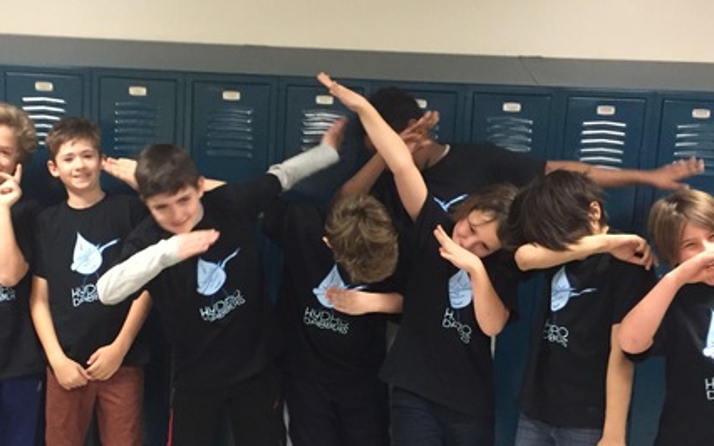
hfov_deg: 38.8
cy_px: 309
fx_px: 1012
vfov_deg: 24.7
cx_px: 303
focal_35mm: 52
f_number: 2.2
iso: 250
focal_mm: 4.15
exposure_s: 1/24
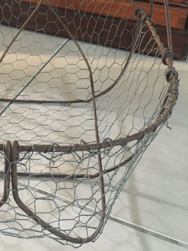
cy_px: 56
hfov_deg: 28.9
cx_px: 31
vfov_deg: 37.7
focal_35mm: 49
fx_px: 355
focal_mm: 4.15
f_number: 2.2
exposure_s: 1/25
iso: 200
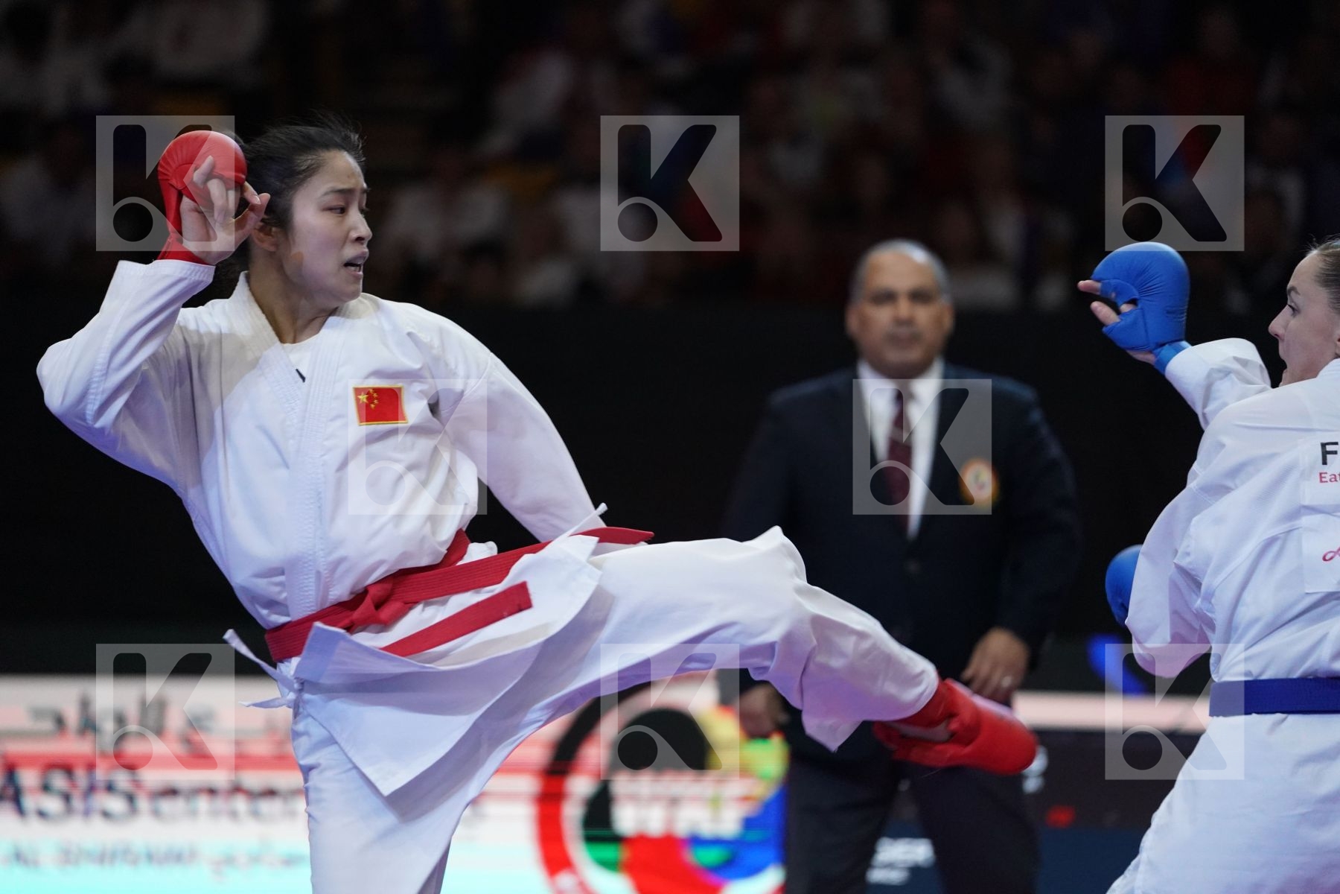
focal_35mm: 200
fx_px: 7444
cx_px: 670
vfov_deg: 6.9
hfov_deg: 10.3
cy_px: 447
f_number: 2.8
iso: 4000
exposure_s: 1/1000
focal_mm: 200
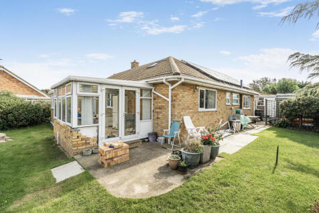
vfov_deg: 73.7
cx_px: 160
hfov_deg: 96.8
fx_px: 142
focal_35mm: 16
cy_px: 106
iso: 100
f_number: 8
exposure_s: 1/250
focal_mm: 16
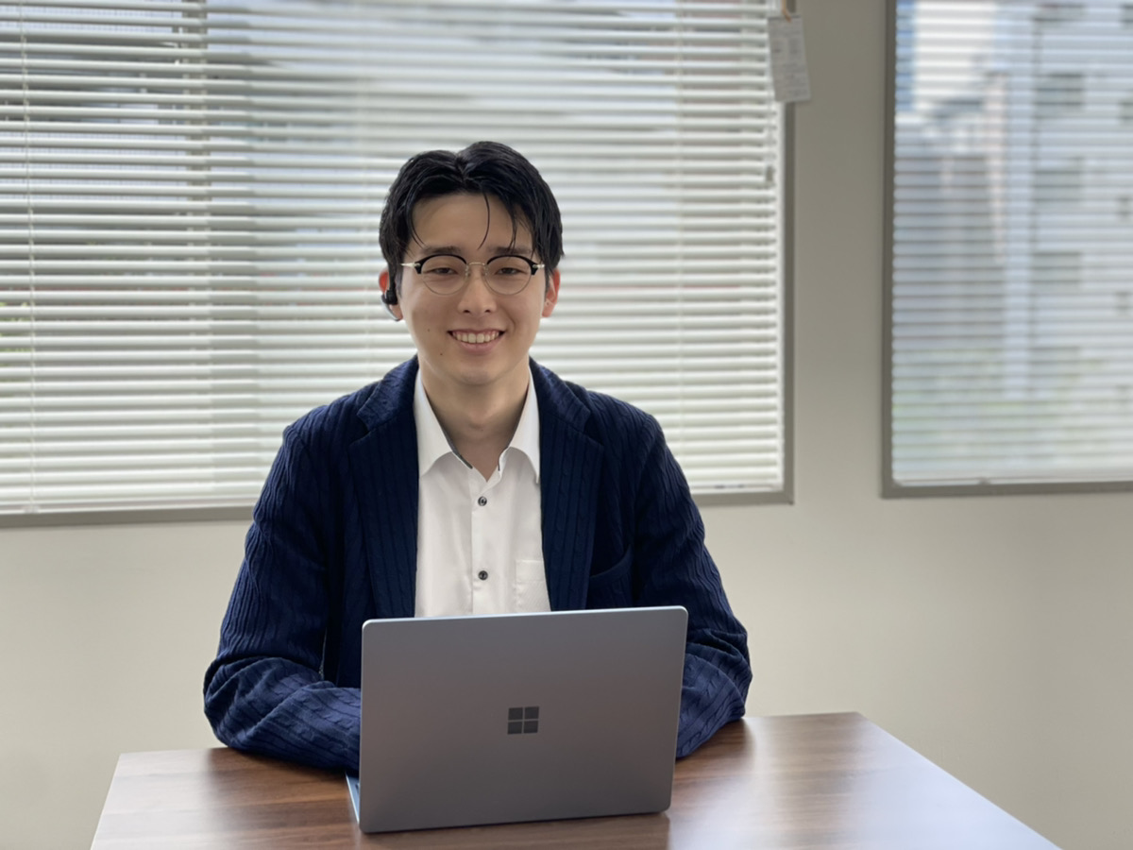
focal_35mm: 52
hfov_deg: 36.8
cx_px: 566
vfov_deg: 28.0
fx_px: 1702
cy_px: 425
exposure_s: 1/122
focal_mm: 6
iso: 25
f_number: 2
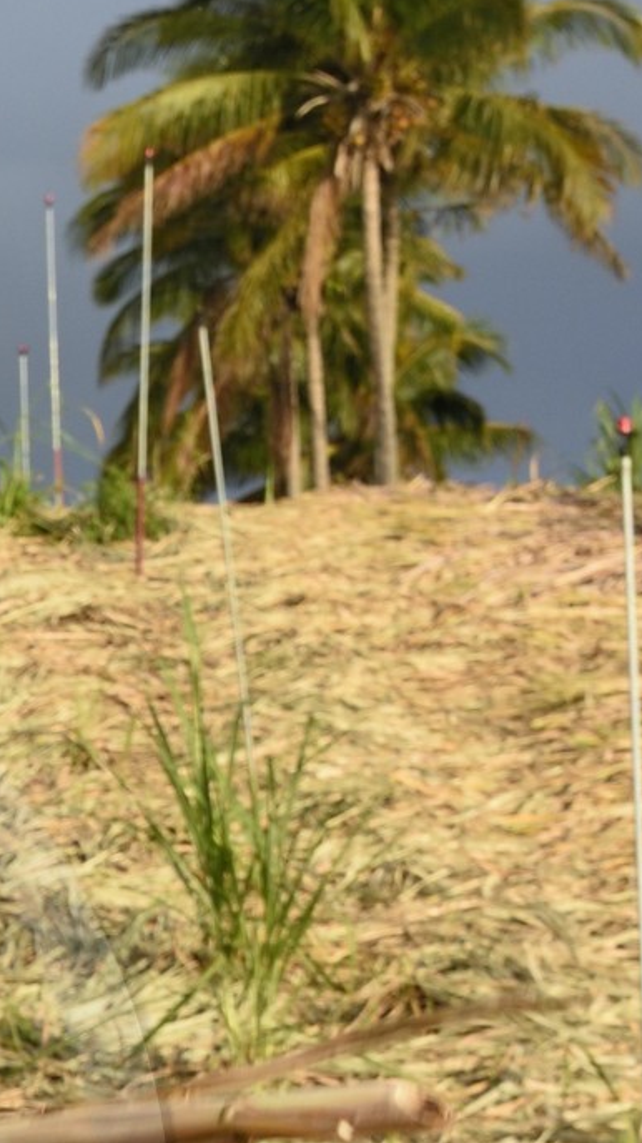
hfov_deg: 5.8
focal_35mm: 205
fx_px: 6209
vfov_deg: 10.4
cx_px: -600
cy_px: 1263
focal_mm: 56
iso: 400
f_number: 11
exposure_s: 1/320
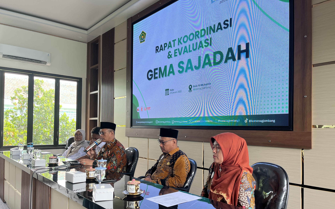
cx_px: 167
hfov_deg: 66.5
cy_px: 121
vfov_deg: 44.4
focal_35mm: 28
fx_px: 256
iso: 50
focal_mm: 5.1
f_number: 1.6
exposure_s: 1/121
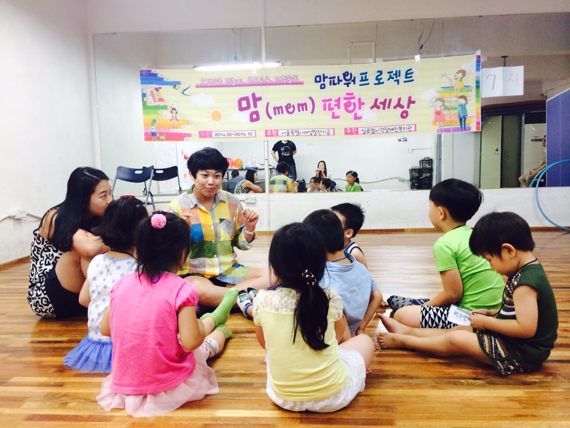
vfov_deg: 46.8
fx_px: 494
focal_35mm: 30
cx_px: 285
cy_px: 214
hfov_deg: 60.0
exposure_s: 1/30
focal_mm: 4.12
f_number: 2.2
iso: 80
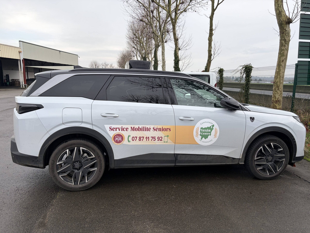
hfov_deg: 67.3
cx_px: 155
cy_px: 116
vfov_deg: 53.1
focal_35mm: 26
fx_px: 233
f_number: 1.6
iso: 50
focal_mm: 5.96
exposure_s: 1/667
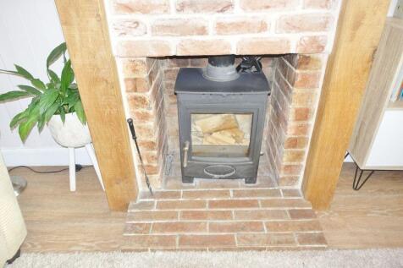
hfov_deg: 73.8
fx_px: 269
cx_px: 202
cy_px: 134
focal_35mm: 24
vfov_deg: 53.1
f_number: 1.8
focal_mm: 8.8
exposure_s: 1/30
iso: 160
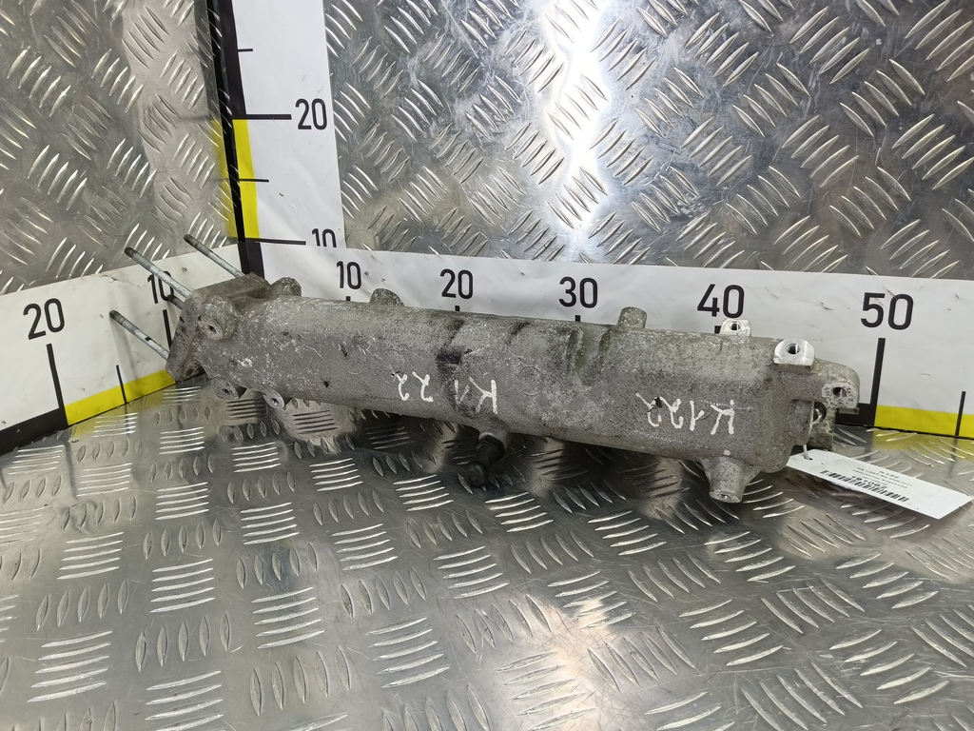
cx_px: 487
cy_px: 366
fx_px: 647
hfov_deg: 73.9
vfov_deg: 58.9
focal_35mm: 23
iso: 143
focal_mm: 4.11
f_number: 1.6
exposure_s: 1/50
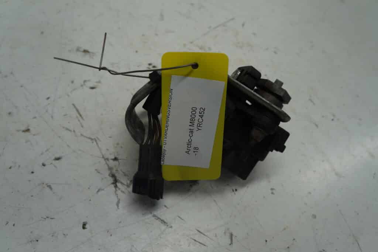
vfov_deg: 43.6
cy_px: 126
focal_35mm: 30
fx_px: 315
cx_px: 189
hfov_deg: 61.9
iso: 100
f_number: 5
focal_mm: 20
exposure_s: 1/80
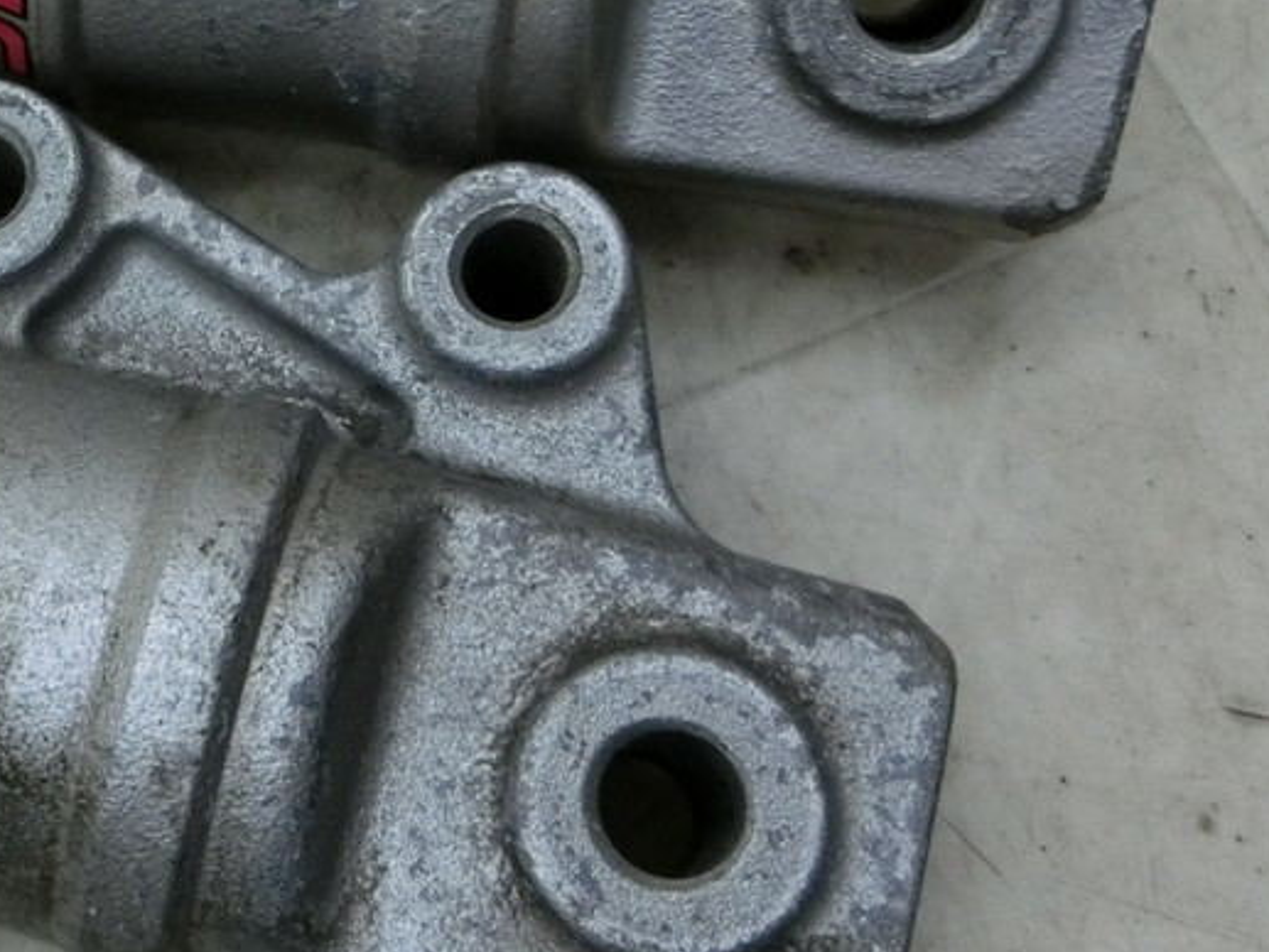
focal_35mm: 58
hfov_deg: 31.5
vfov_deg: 25.0
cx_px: 103
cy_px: 277
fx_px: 2127
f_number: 3.5
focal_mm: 4.5
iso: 400
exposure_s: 1/100
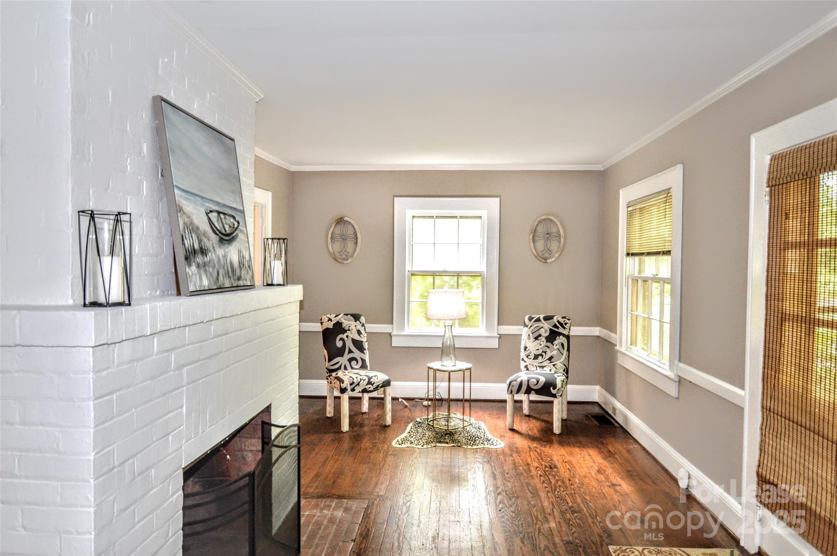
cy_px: 278
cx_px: 418
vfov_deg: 53.0
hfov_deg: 73.8
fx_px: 557
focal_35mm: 24
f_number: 2.8
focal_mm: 16
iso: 560
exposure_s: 1/60
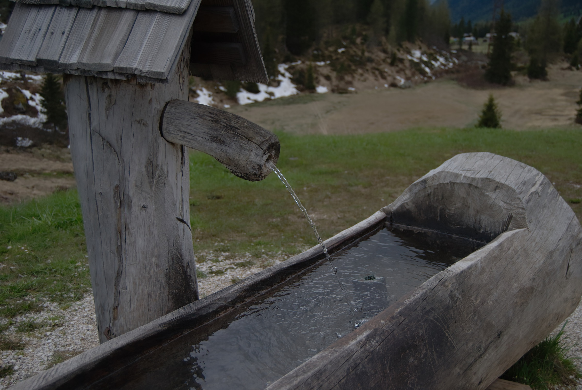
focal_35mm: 42
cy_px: 195
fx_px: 680
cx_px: 291
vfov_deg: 32.0
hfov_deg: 46.4
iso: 200
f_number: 4
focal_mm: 28
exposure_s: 1/1600
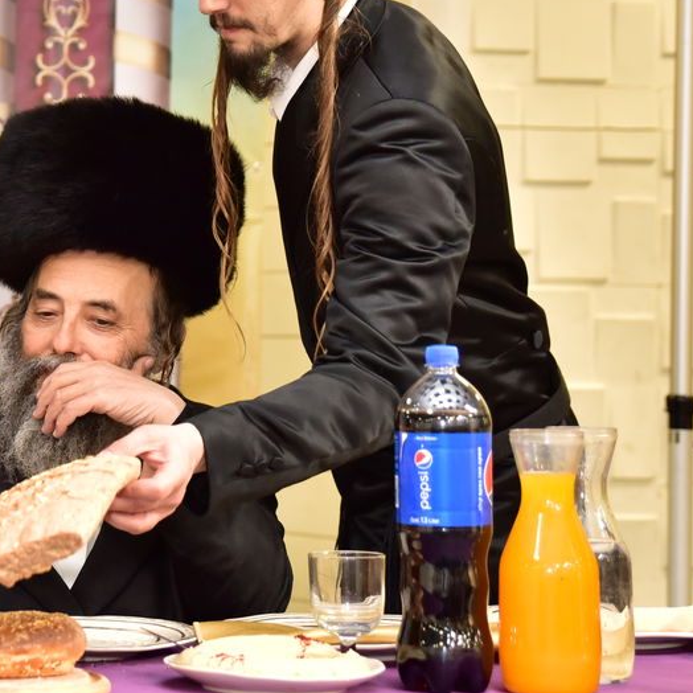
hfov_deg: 15.6
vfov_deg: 15.9
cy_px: 207
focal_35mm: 109
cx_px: -58
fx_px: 2469
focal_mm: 48
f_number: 3.5
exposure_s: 1/250
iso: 1600
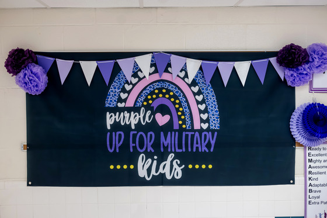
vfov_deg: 27.0
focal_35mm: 50
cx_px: 164
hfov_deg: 39.6
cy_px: 109
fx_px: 454
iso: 1600
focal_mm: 50
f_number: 2.5
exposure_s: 1/500
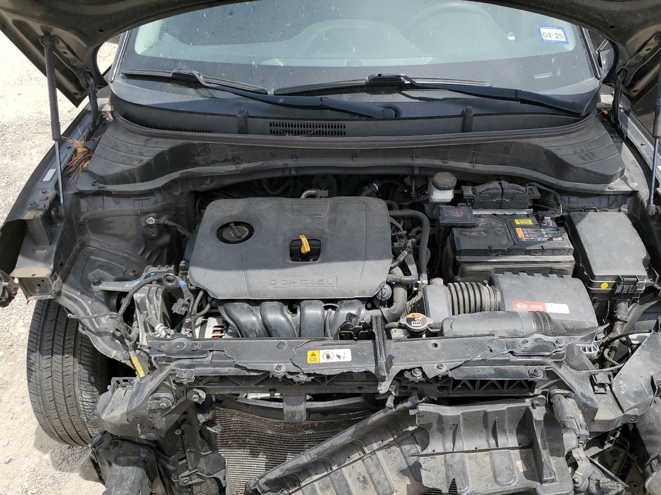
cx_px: 355
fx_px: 535
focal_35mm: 28
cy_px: 263
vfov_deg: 49.7
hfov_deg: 63.4
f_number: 1.5
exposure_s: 1/2500
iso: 50
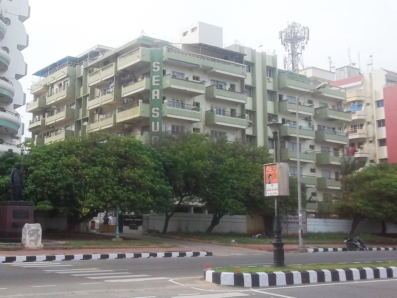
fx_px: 367
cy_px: 149
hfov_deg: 56.8
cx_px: 198
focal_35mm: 32
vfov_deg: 44.2
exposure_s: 1/200
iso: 80
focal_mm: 5.7
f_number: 5.5
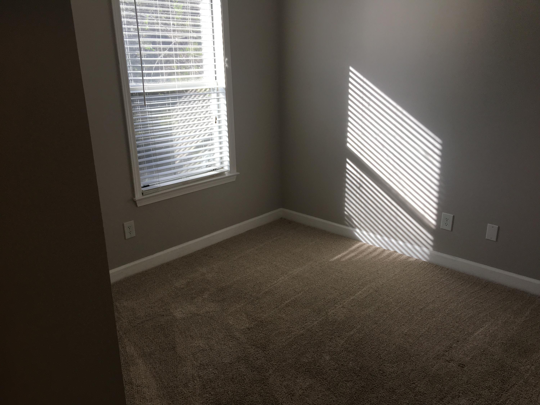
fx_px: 452
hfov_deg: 61.7
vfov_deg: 48.2
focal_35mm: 29
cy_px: 202
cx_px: 270
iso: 32
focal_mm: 4.15
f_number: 2.2
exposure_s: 1/120
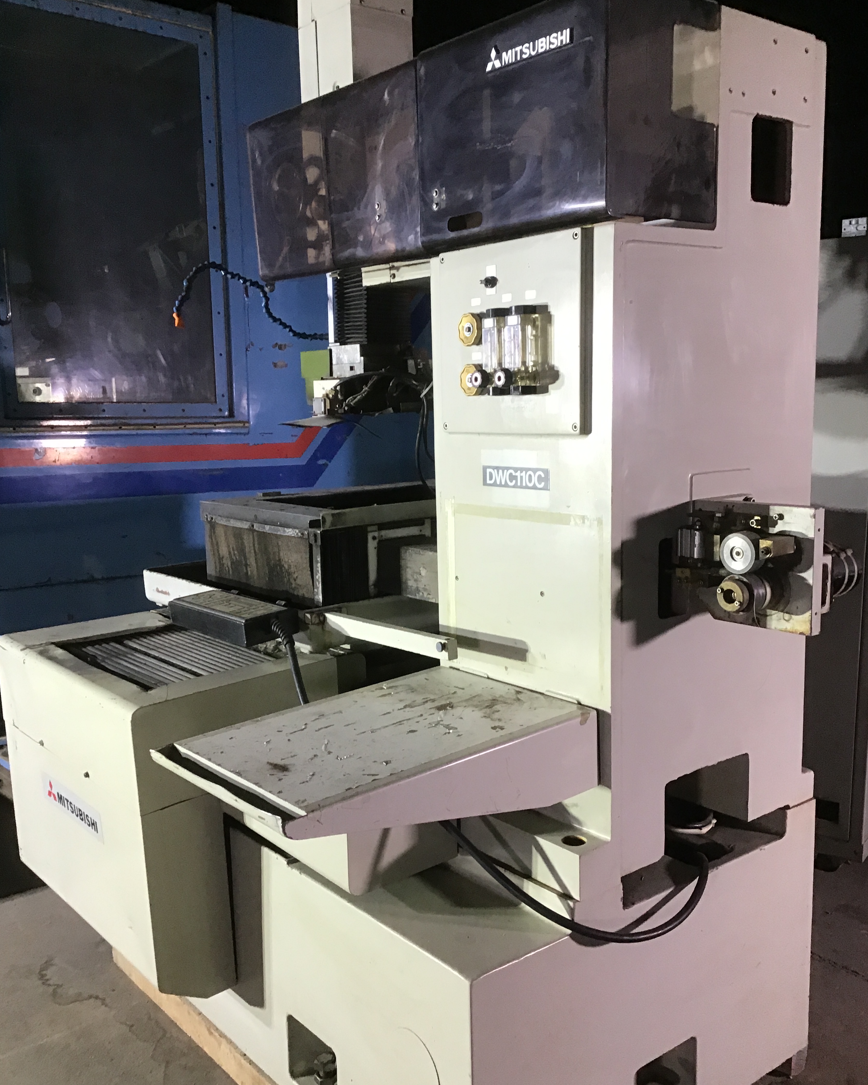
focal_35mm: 33
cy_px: 581
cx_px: 430
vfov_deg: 54.2
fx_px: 1060
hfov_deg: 44.5
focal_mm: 3.3
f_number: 2.4
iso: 100
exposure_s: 1/30
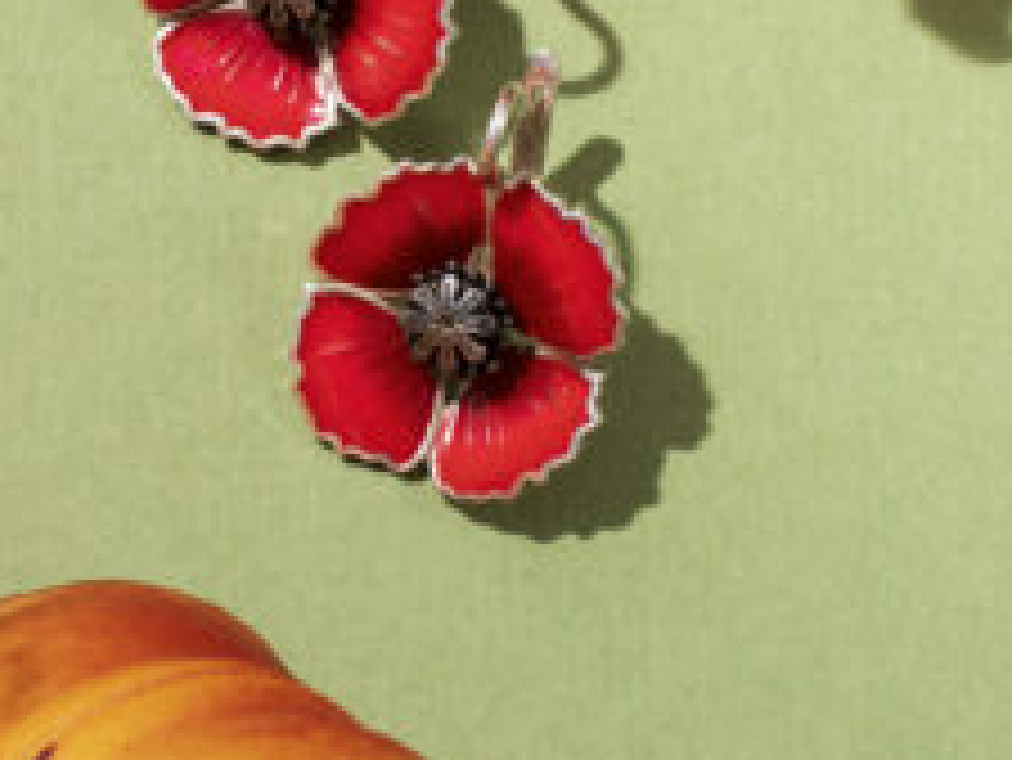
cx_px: 211
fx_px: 3305
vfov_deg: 13.1
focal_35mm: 113
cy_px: 169
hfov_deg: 17.3
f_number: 11
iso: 100
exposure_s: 1/100
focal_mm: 35
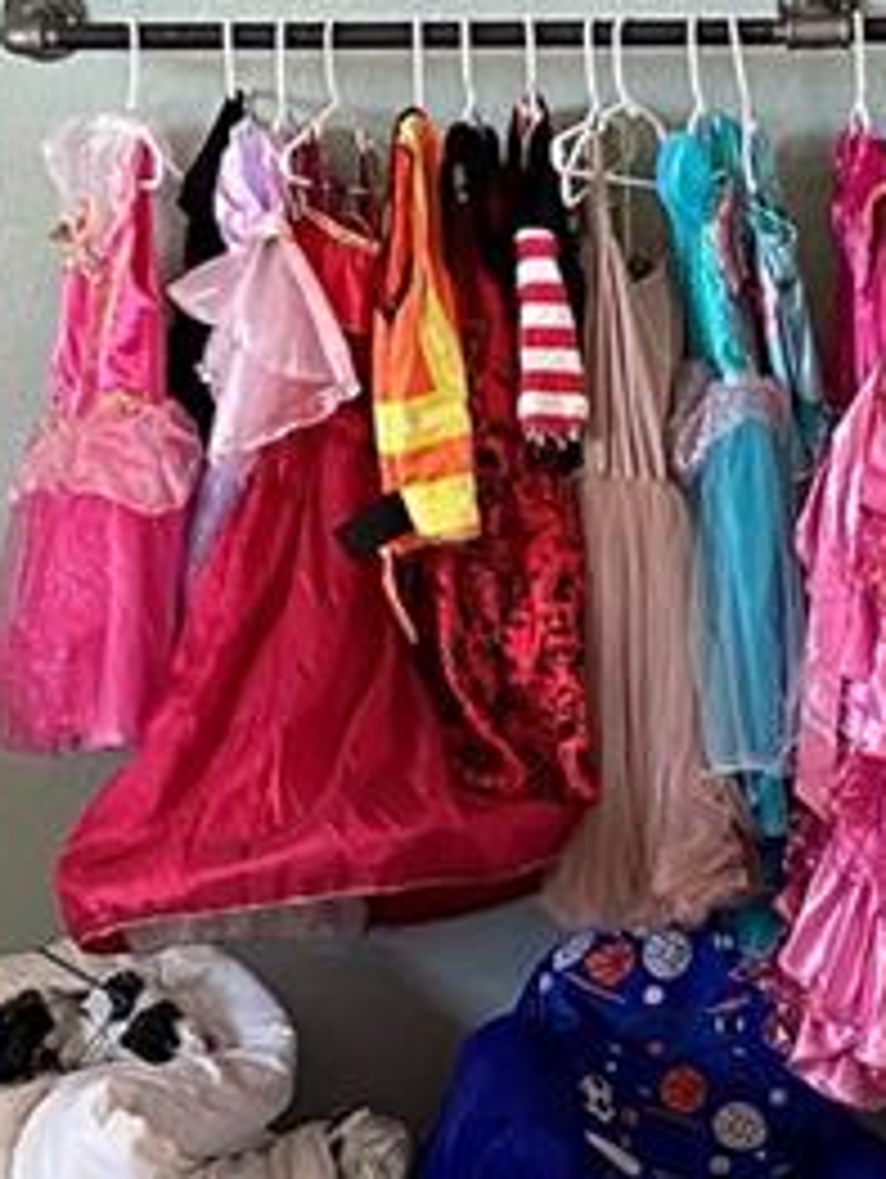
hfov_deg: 12.3
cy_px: 1076
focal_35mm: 119
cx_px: 882
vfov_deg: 16.3
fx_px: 4054
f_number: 1.8
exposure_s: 1/60
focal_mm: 4.25
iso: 160
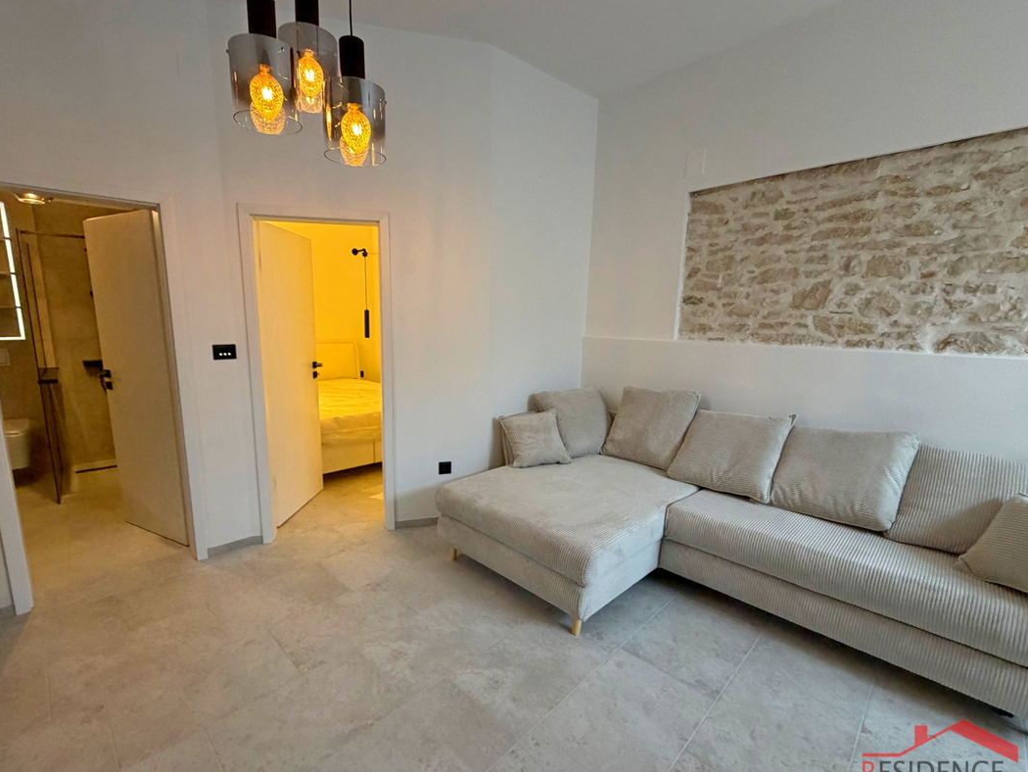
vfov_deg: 78.1
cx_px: 474
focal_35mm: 16
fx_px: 475
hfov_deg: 94.3
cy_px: 406
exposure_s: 1/79
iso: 320
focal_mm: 2.22
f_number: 2.2
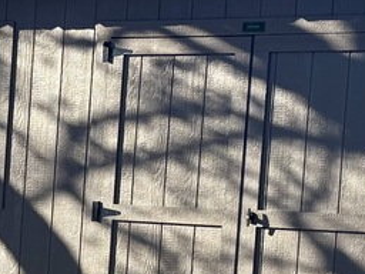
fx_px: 1539
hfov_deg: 13.4
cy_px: 288
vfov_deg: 10.1
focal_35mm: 146
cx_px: 43
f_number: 1.6
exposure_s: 1/1484
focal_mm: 5.96
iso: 50
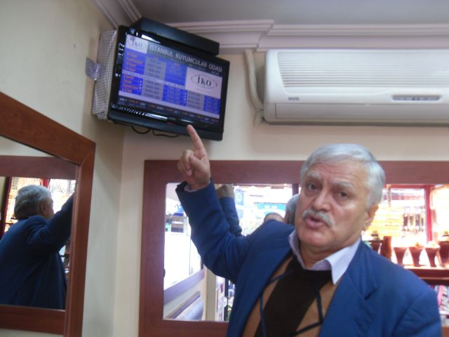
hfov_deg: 54.0
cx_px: 224
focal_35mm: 34
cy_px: 168
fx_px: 441
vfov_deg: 41.8
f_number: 2.8
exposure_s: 1/45
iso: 100
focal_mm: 6
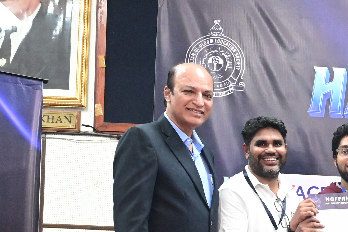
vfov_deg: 11.0
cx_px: 553
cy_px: 331
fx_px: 1167
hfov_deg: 15.4
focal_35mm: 121
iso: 6400
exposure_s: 1/125
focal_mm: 33.5
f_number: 5.6
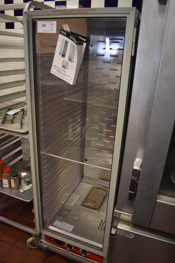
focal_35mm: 27
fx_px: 197
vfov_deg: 67.3
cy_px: 132
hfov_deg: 48.0
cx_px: 88
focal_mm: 18
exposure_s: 1/125
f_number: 3.5
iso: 1400
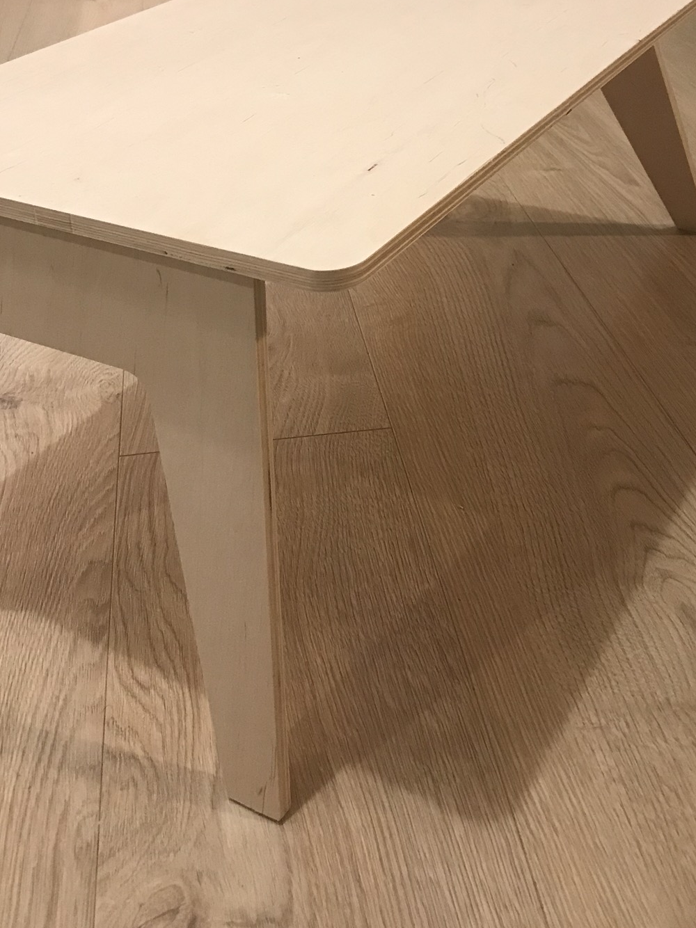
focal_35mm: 43
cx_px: 278
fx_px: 1153
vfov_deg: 43.0
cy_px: 282
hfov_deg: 33.5
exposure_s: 1/17
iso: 80
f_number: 1.8
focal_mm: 3.99
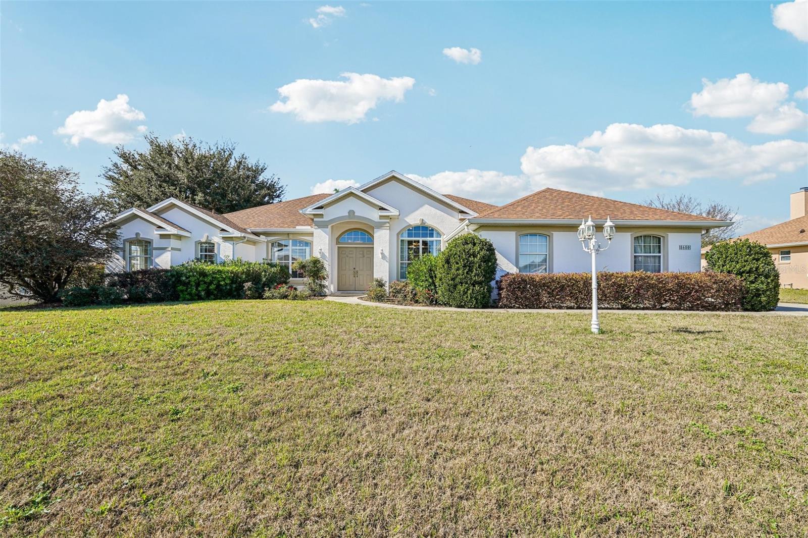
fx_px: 359
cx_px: 404
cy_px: 269
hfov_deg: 96.7
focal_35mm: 16
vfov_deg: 73.7
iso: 50
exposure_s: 1/125
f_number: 8
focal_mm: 16
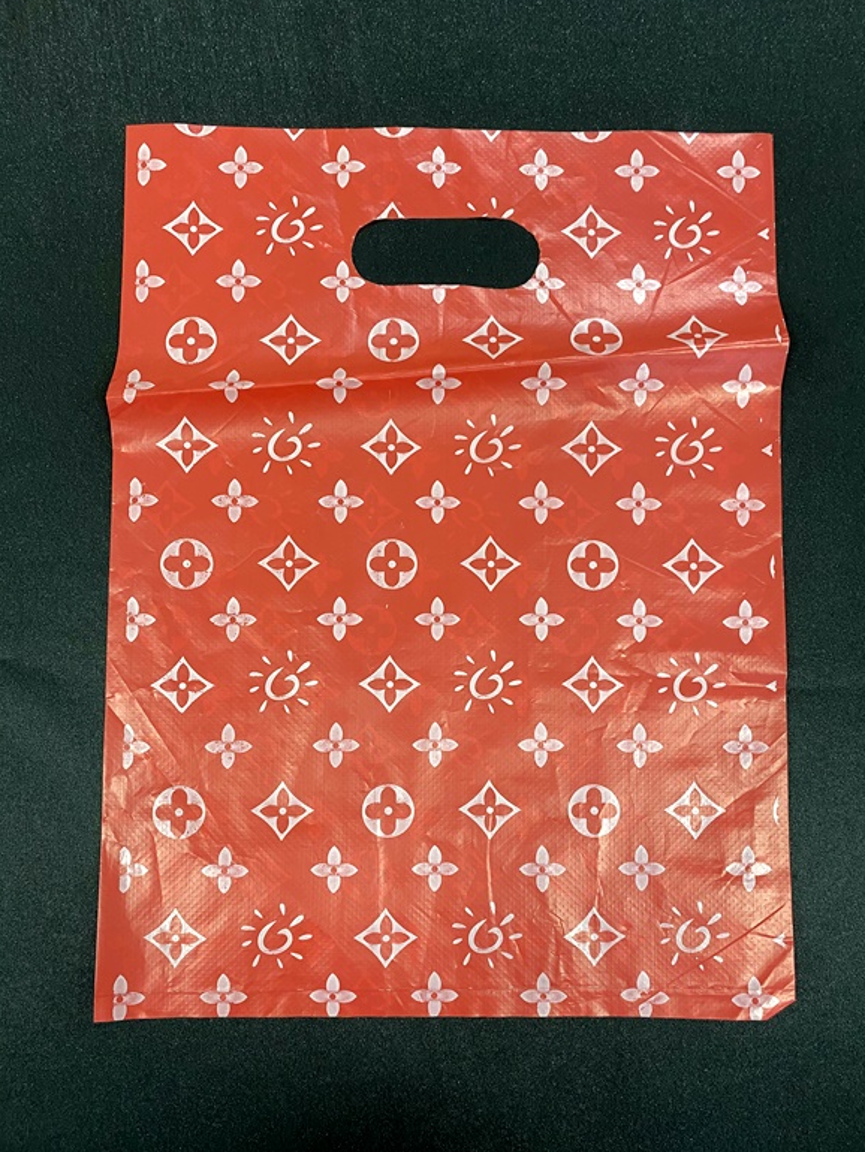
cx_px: 444
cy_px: 576
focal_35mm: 27
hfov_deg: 51.4
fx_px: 899
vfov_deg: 65.3
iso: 250
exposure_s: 1/60
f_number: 1.8
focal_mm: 4.25
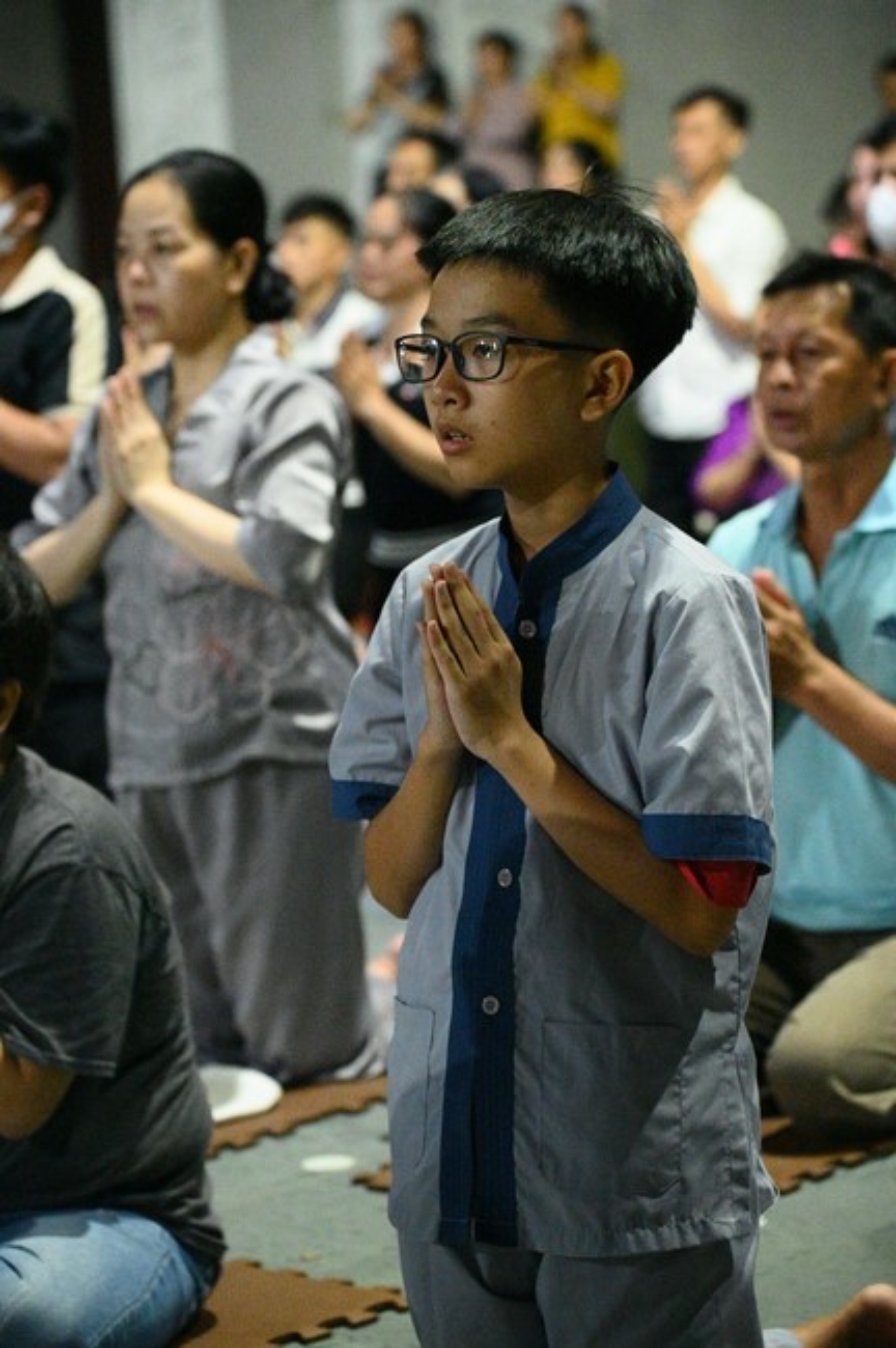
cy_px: 674
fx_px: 4489
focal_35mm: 120
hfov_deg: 11.4
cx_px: 448
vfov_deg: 17.1
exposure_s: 1/160
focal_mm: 120
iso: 32000
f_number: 4.5
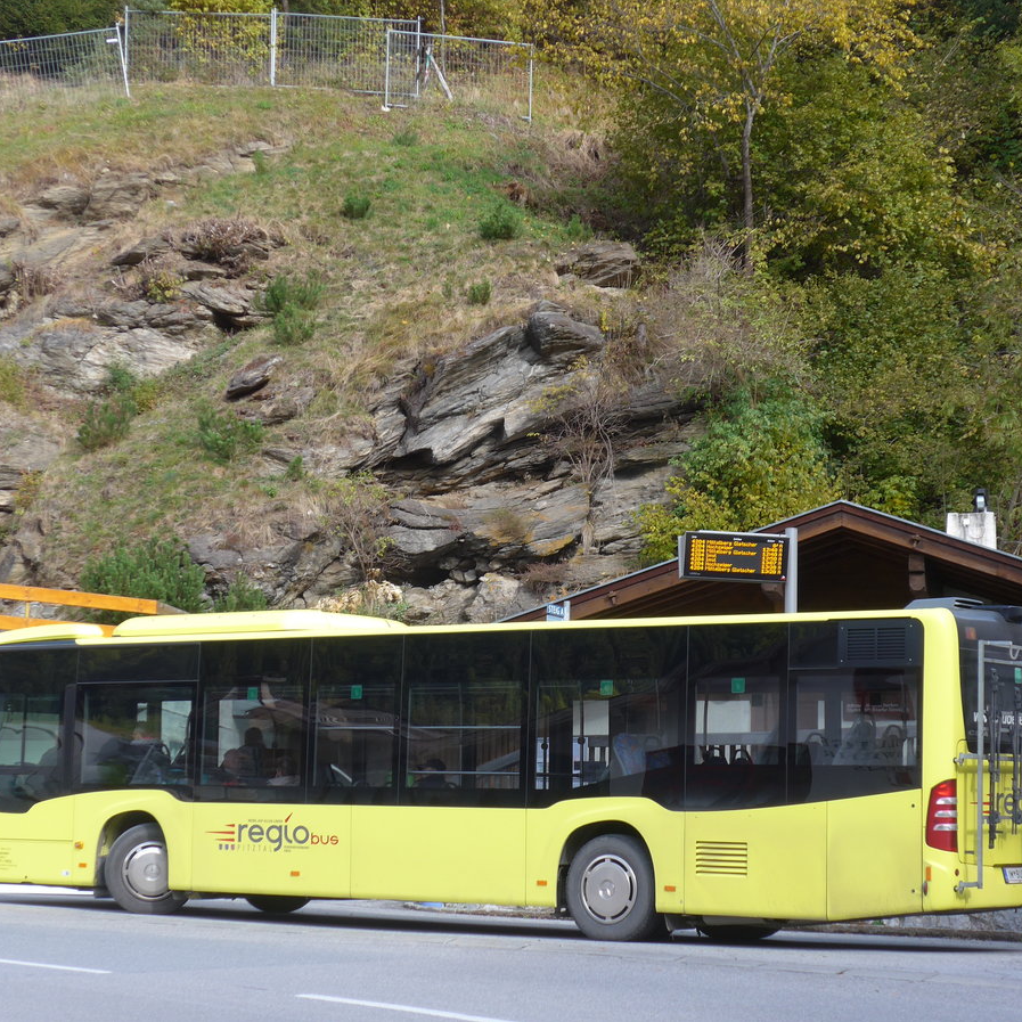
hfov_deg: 22.2
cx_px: 549
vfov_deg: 22.2
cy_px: 512
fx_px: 2605
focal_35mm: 78
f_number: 3.9
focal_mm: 13.4
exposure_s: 1/160
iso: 80
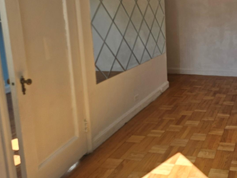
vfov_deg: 32.7
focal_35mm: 44
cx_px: 201
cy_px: 64
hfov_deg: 40.5
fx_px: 301
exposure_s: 1/207
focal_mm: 5.4
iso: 50
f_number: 1.8
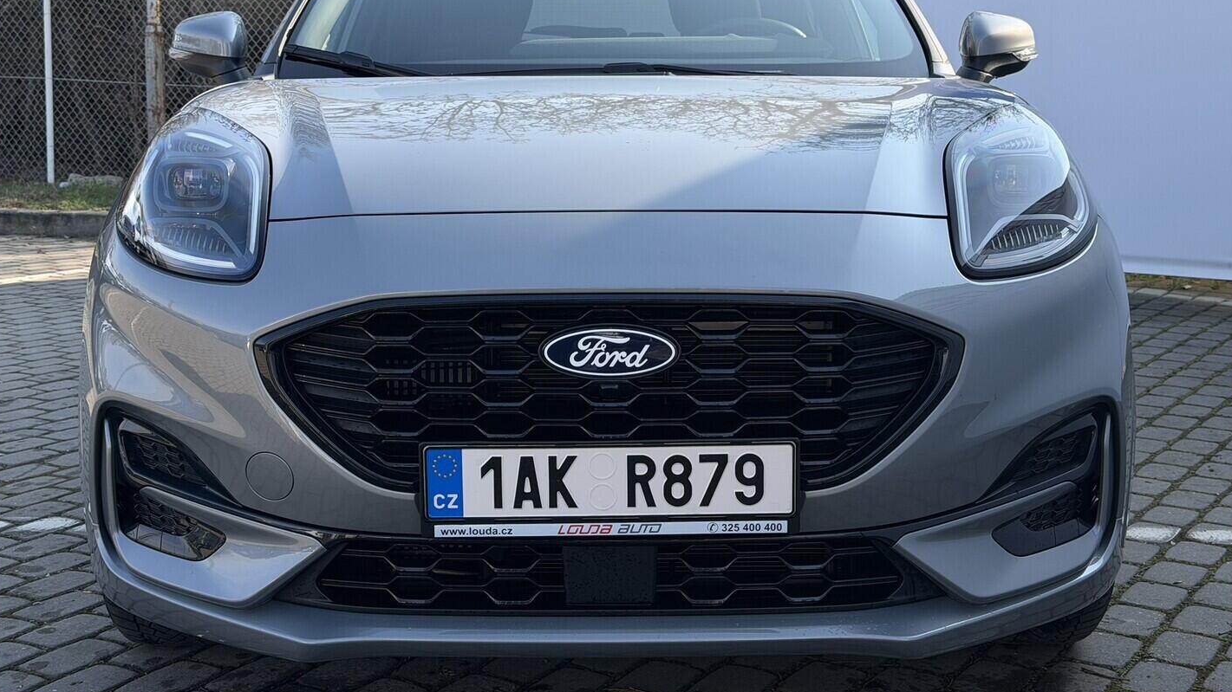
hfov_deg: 39.2
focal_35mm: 53
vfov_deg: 22.5
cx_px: 612
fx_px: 1731
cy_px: 237
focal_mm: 6.76
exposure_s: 1/1403
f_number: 1.78
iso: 64
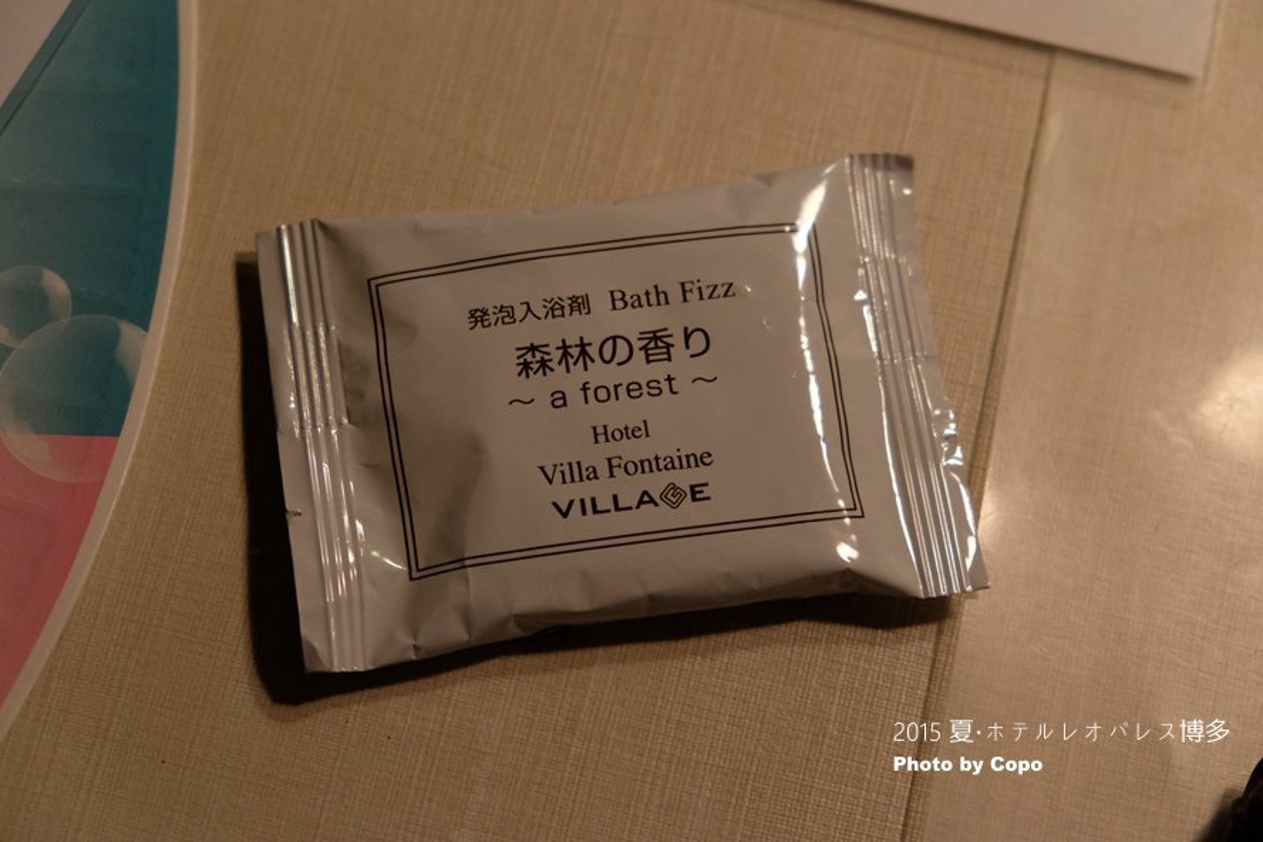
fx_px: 2701
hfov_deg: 26.3
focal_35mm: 77
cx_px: 630
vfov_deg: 17.7
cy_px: 421
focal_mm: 50.5
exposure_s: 1/280
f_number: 4
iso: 2500
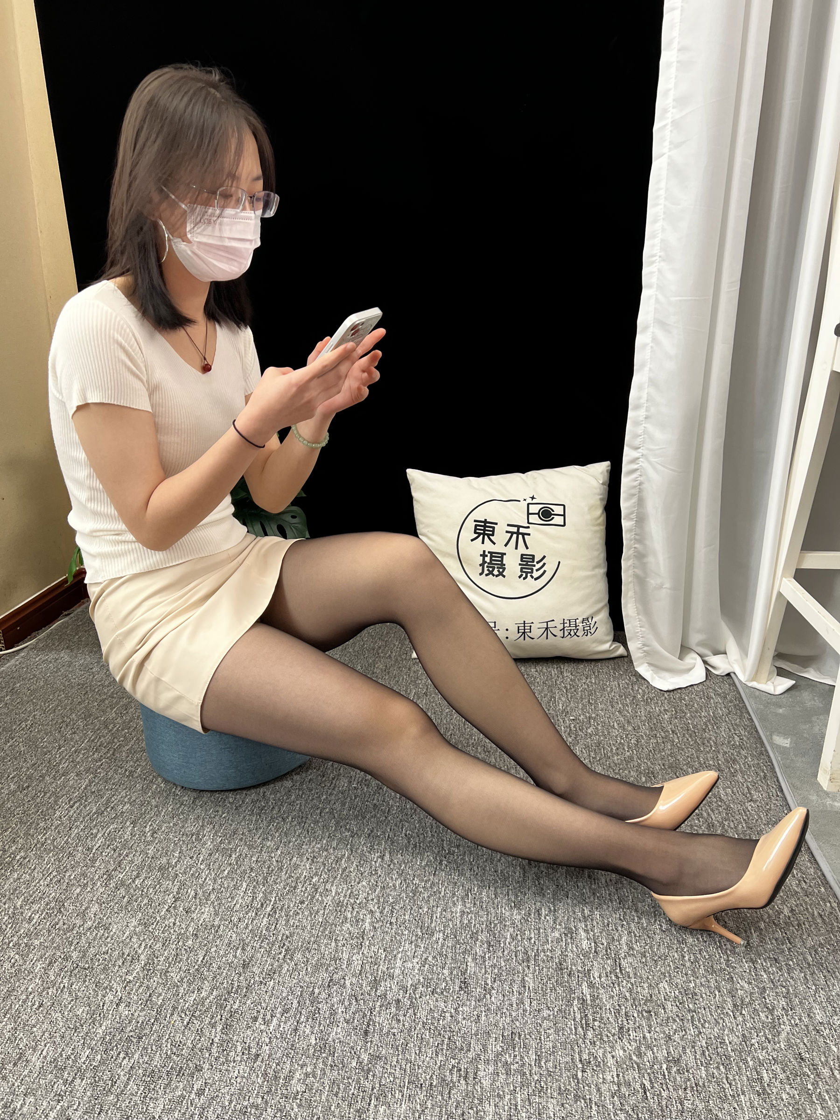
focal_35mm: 26
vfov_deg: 67.3
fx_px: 841
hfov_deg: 53.1
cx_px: 420
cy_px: 560
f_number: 1.5
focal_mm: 5.7
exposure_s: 1/121
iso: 125
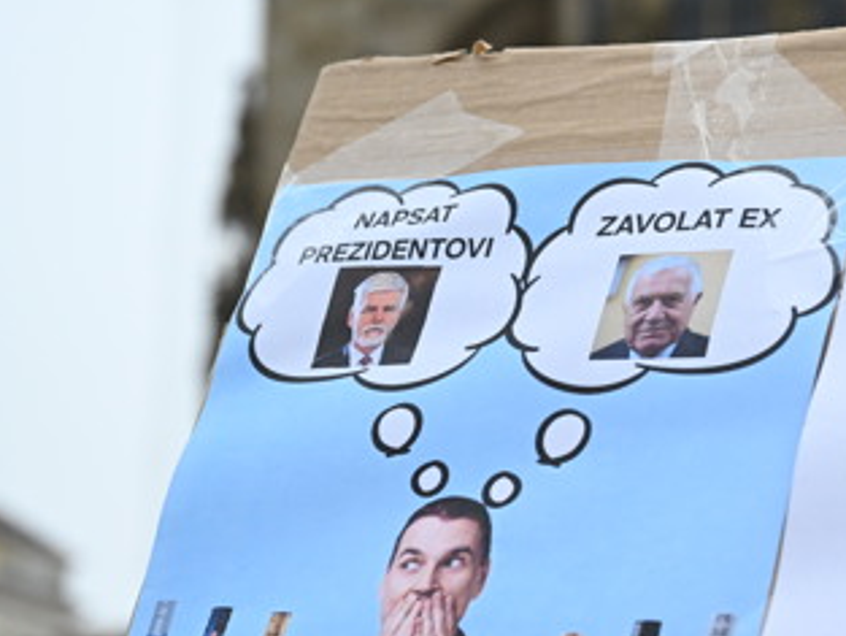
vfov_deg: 11.6
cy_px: 482
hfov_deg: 15.3
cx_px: 819
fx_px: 3105
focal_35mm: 127
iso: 2000
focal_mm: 60
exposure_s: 1/4000
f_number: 4
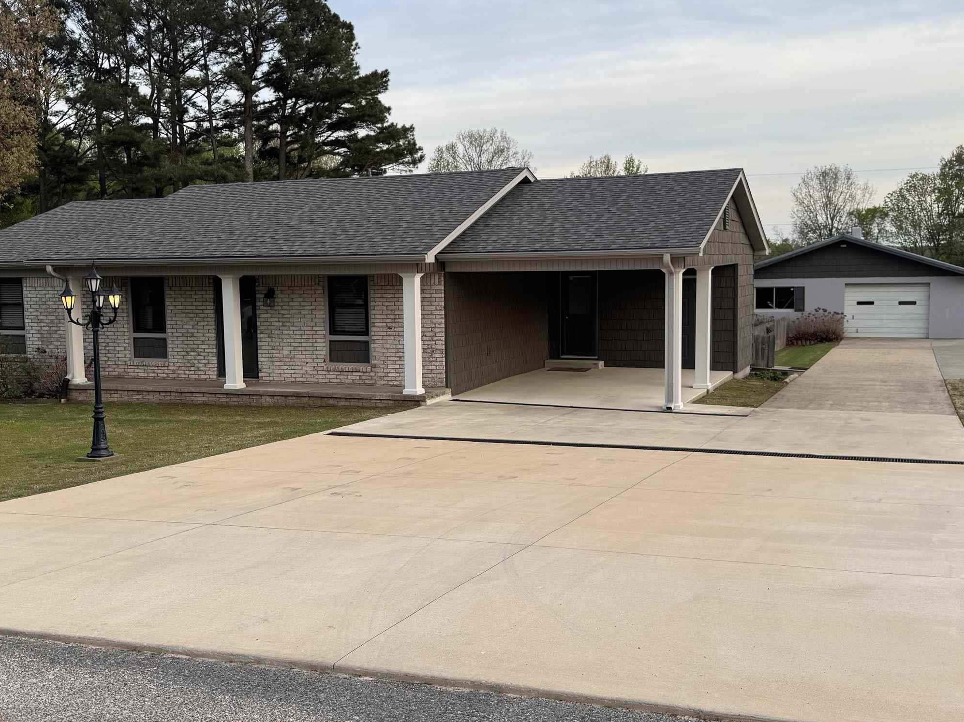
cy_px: 364
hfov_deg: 50.1
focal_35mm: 37
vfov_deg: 38.7
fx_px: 1030
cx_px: 445
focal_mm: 6.76
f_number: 1.78
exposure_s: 1/651
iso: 80
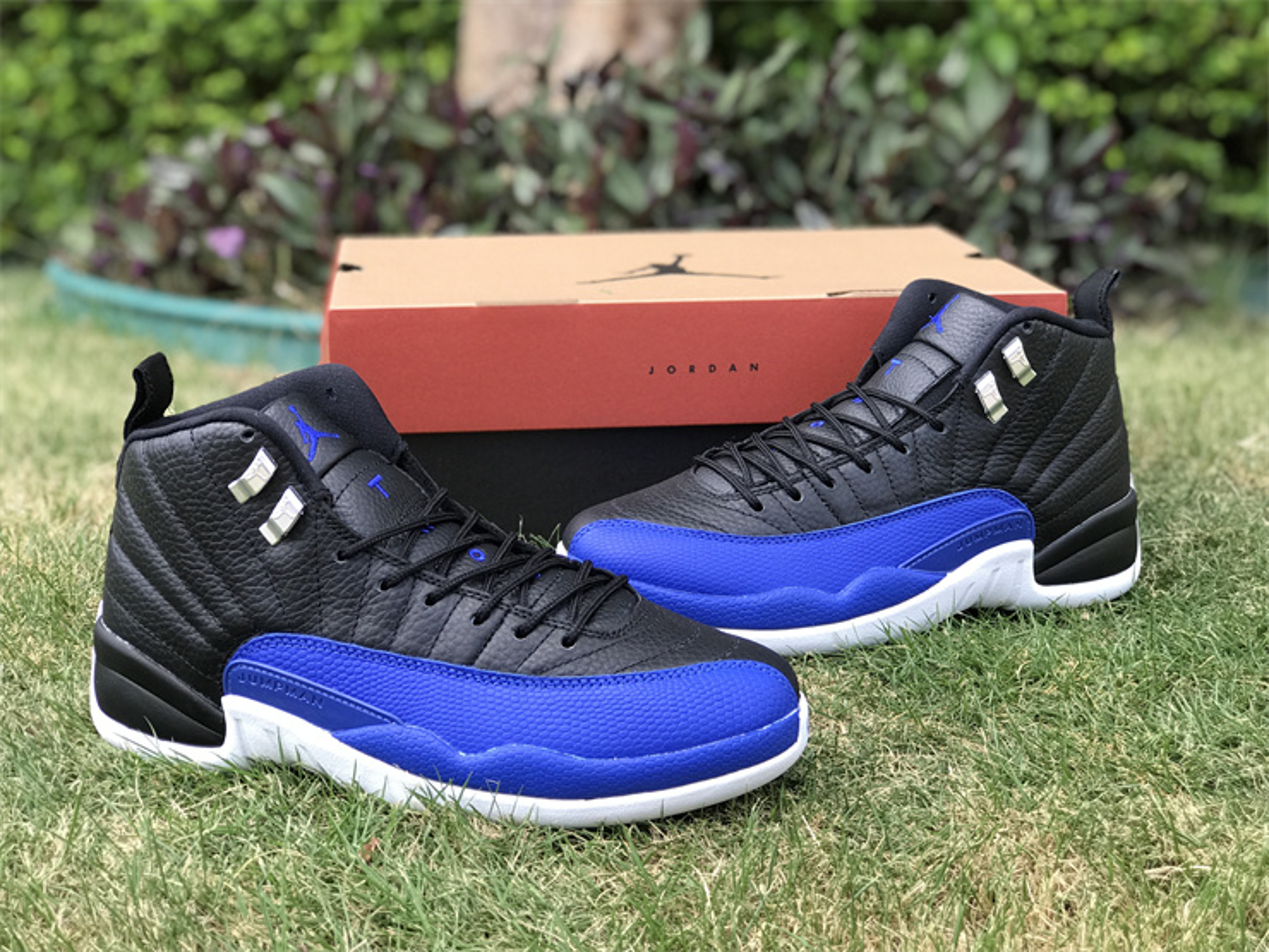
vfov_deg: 25.7
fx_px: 2090
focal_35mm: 57
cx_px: 634
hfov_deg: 33.8
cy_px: 476
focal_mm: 6.6
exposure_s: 1/100
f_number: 2.8
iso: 32
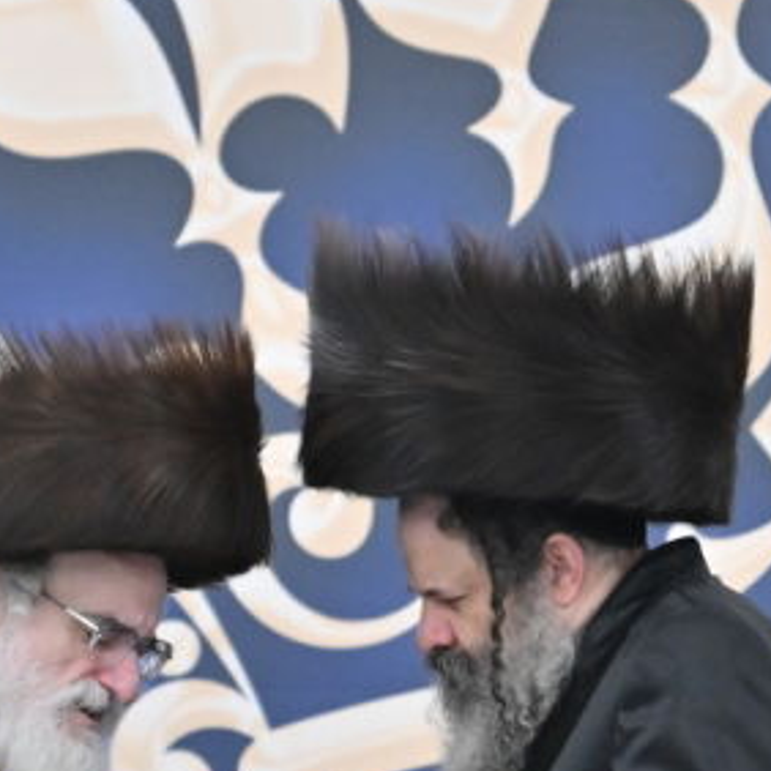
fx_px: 23359
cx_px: 539
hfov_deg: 1.9
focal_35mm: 927
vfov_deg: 1.9
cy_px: 738
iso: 1250
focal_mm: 200
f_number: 2.8
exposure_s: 1/400
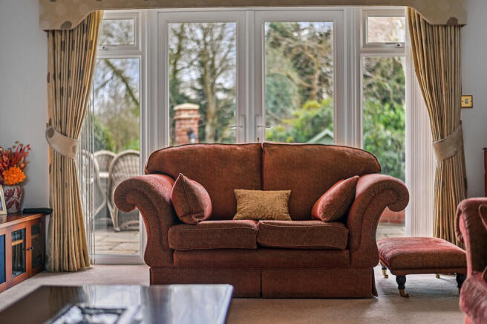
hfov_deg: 39.6
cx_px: 244
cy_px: 162
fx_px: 676
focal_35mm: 50
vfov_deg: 26.9
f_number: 1.8
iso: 400
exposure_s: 1/60
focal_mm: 50
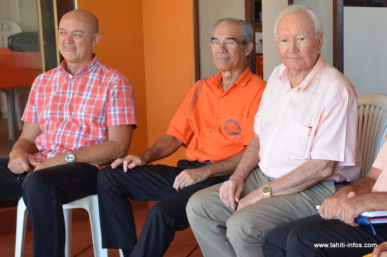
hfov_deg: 31.9
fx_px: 676
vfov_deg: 21.5
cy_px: 128
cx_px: 194
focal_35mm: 63
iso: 2500
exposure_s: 1/250
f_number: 8
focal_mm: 42
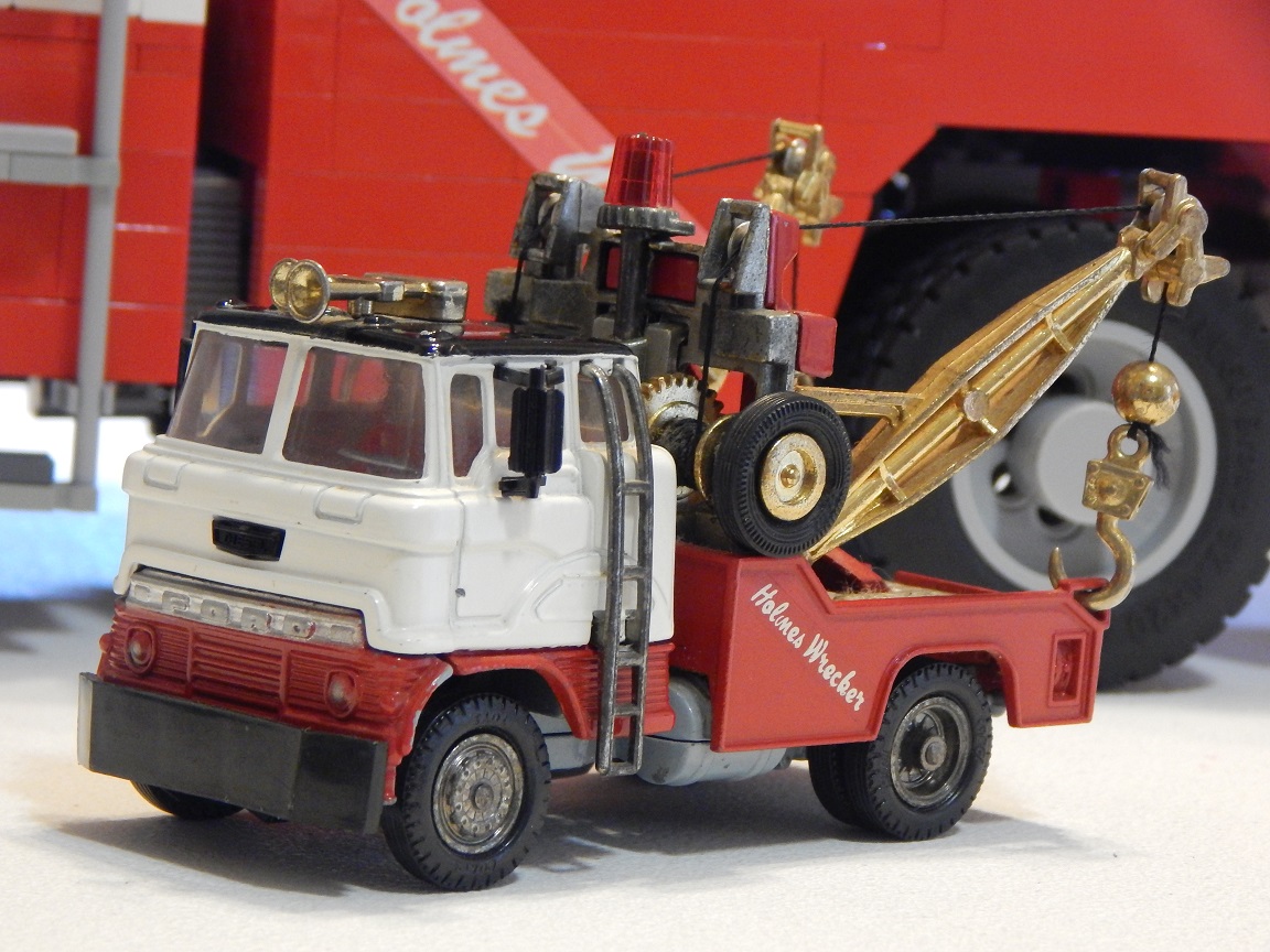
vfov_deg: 11.3
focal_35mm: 131
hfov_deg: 15.1
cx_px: 635
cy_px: 476
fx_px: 4806
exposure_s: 1/13
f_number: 4.8
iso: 800
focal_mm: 23.4
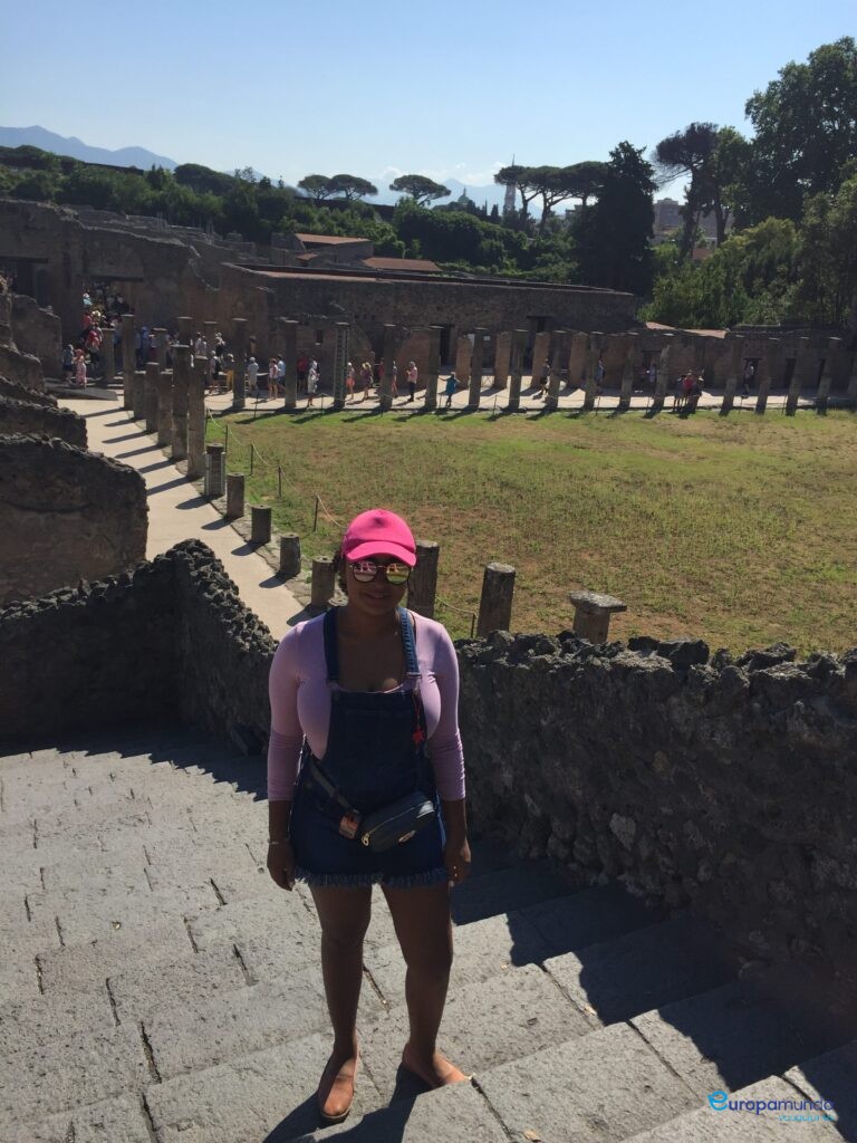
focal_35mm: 29
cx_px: 428
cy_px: 572
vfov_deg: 61.7
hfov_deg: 48.2
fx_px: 957
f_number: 2.2
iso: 32
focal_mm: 4.15
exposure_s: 1/2475
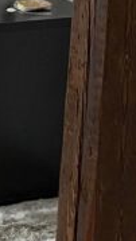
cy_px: -90
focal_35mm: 162
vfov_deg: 12.8
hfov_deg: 6.7
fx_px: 1036
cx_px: -285
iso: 125
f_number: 1.8
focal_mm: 4.25
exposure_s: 1/85
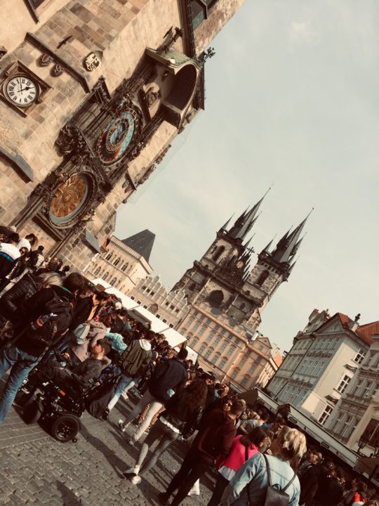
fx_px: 423
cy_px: 253
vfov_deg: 61.7
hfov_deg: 48.2
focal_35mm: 29
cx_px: 190
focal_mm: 4.15
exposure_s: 1/1883
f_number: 2.2
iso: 32
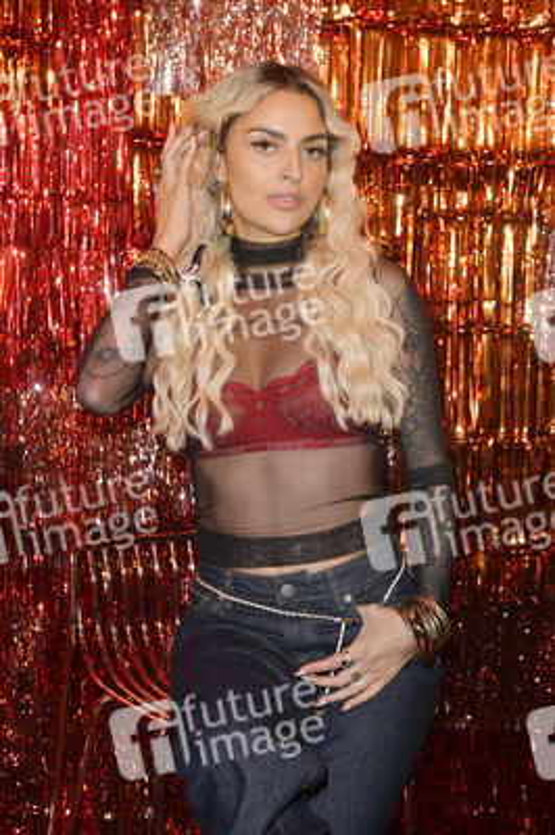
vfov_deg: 32.4
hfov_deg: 21.9
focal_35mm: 62
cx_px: 278
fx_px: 1436
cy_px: 418
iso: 1600
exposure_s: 1/200
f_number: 6.3
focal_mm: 62
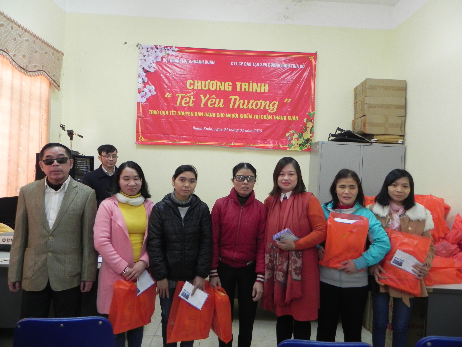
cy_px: 174
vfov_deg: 53.1
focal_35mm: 26
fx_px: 347
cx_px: 231
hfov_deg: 67.3
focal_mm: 4.6
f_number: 2.8
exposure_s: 1/30
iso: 346
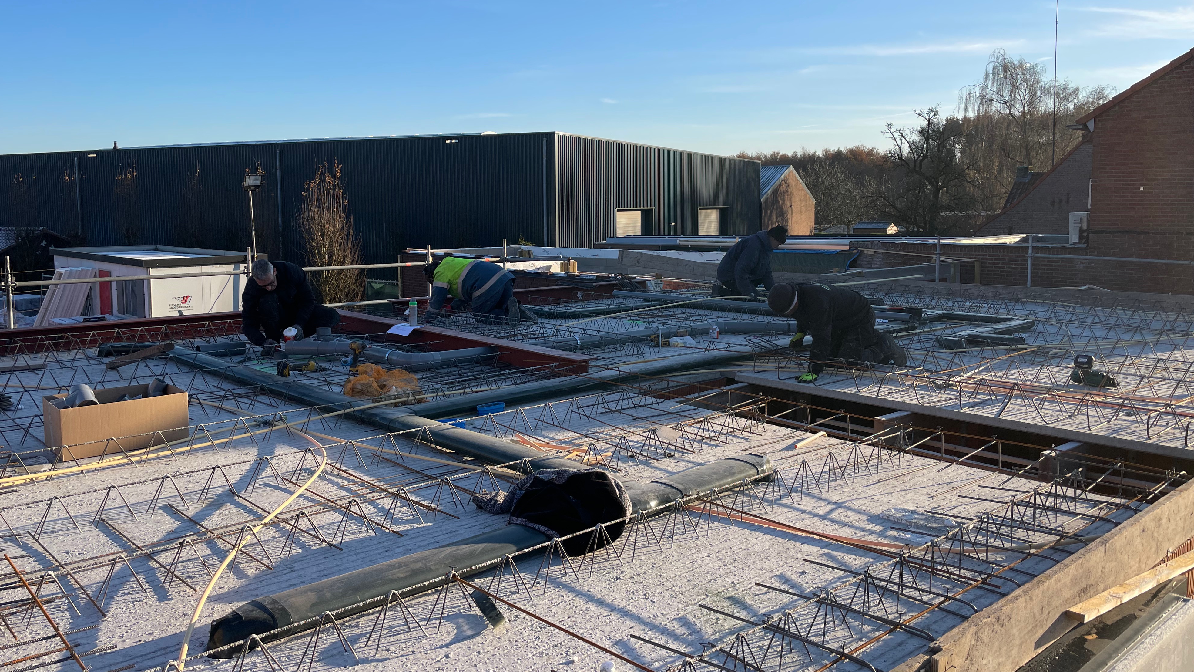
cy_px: 283
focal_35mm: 29
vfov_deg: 40.1
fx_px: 918
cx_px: 585
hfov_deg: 66.1
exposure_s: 1/2212
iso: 32
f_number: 1.6
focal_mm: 4.2
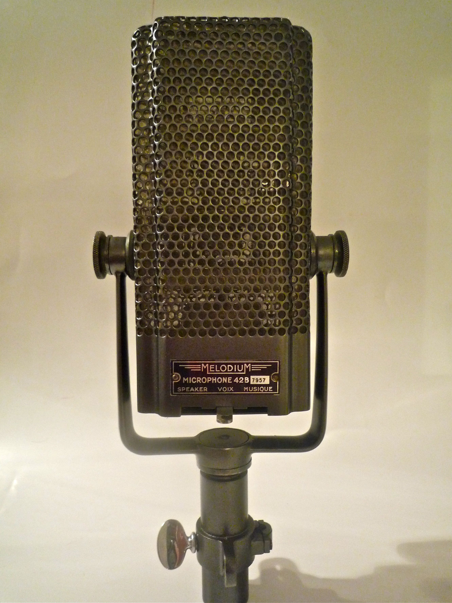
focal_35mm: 25
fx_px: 435
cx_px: 226
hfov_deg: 54.9
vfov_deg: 69.4
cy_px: 302
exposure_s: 1/30
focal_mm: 4.4
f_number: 2.8
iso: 400
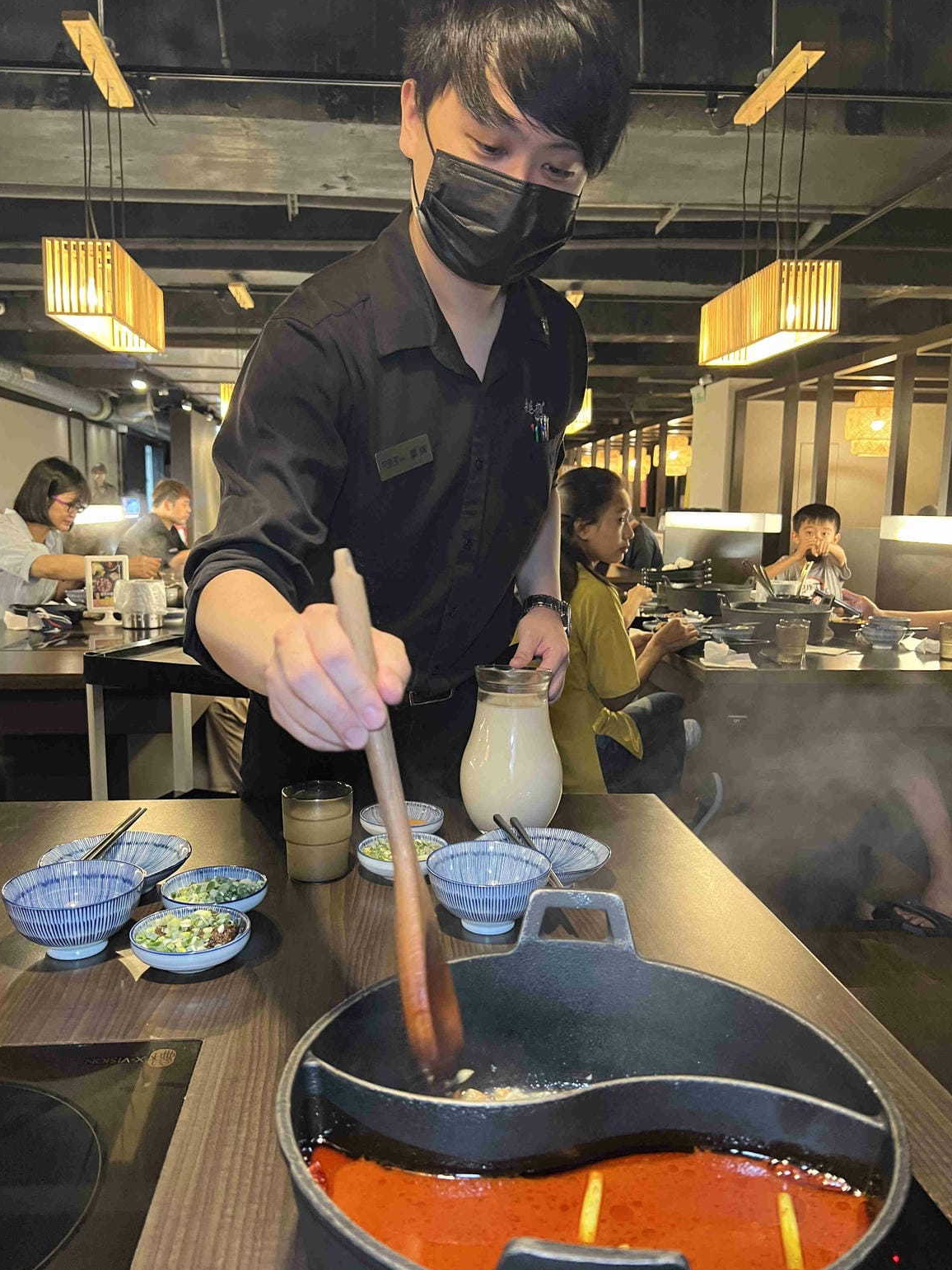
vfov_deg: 65.3
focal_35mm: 27
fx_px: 990
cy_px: 648
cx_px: 460
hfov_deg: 51.4
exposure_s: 1/60
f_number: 1.5
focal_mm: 5.7
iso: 500
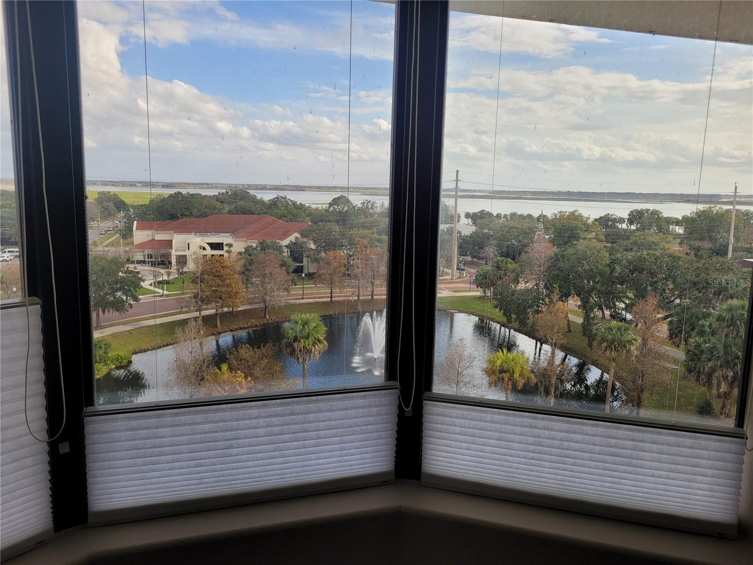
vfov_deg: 53.1
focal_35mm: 26
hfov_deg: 67.3
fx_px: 566
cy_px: 282
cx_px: 376
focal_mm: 5.4
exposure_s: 1/825
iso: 40
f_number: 1.8
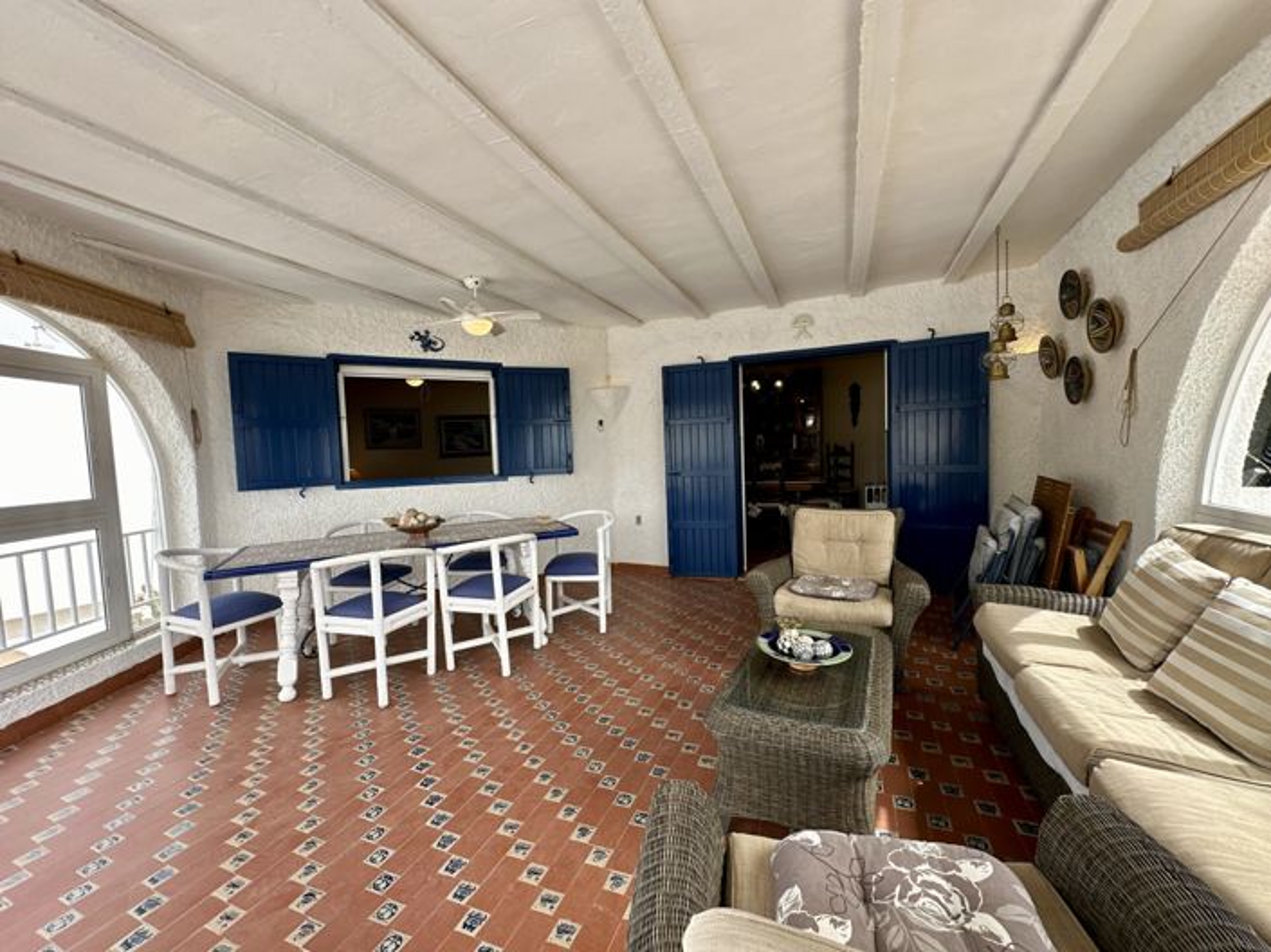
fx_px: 514
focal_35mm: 14
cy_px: 476
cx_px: 636
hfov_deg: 102.1
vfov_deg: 85.6
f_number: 2.2
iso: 40
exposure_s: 1/242
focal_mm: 2.22
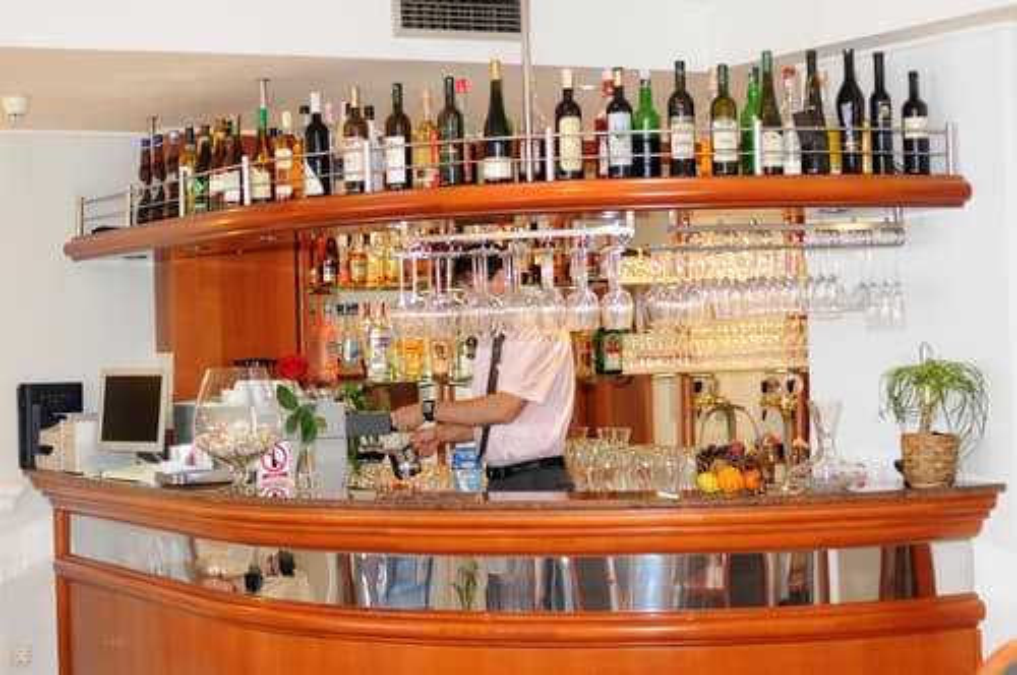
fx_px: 2116
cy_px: 338
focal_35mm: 75
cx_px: 508
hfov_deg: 27.0
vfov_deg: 18.1
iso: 200
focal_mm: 50
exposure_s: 1/80
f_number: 2
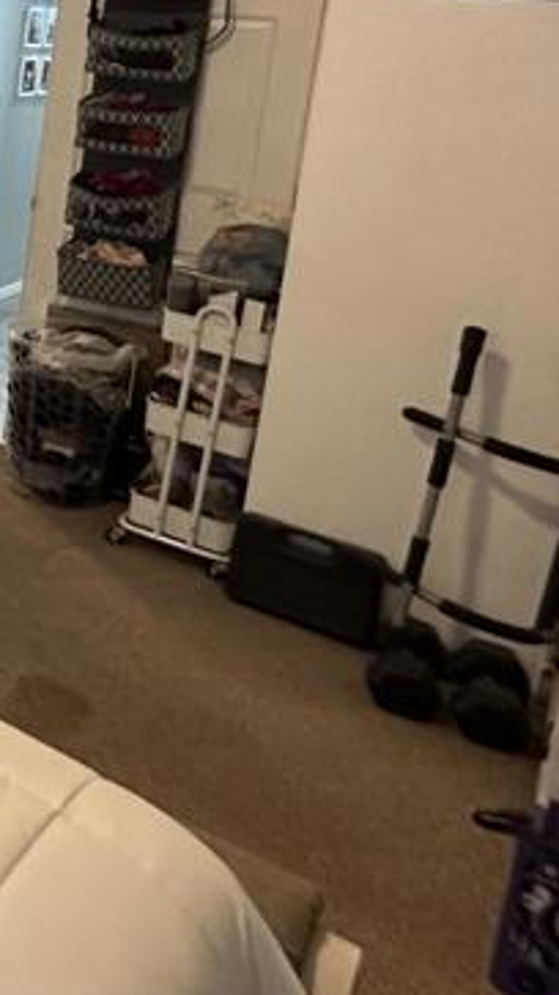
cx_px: -485
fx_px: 1134
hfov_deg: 19.5
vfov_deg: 44.2
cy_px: 151
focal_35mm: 43
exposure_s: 1/60
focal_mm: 2.22
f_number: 2.2
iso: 500
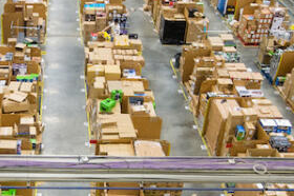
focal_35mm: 60
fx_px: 489
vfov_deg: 22.6
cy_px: 105
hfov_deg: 32.5
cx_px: 59
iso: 1000
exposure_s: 1/40
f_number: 5
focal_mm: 14
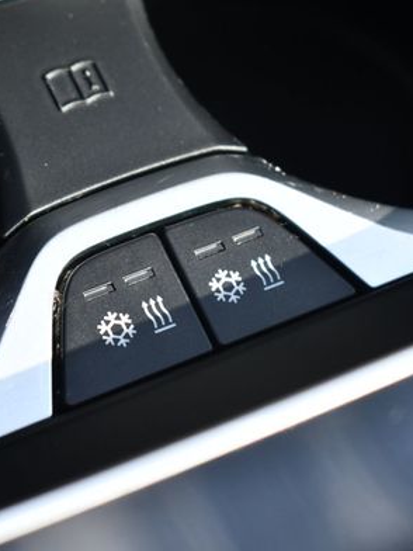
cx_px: 174
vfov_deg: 18.7
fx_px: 1670
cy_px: 288
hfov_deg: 14.1
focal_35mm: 105
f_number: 5.6
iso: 250
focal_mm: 45
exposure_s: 1/250
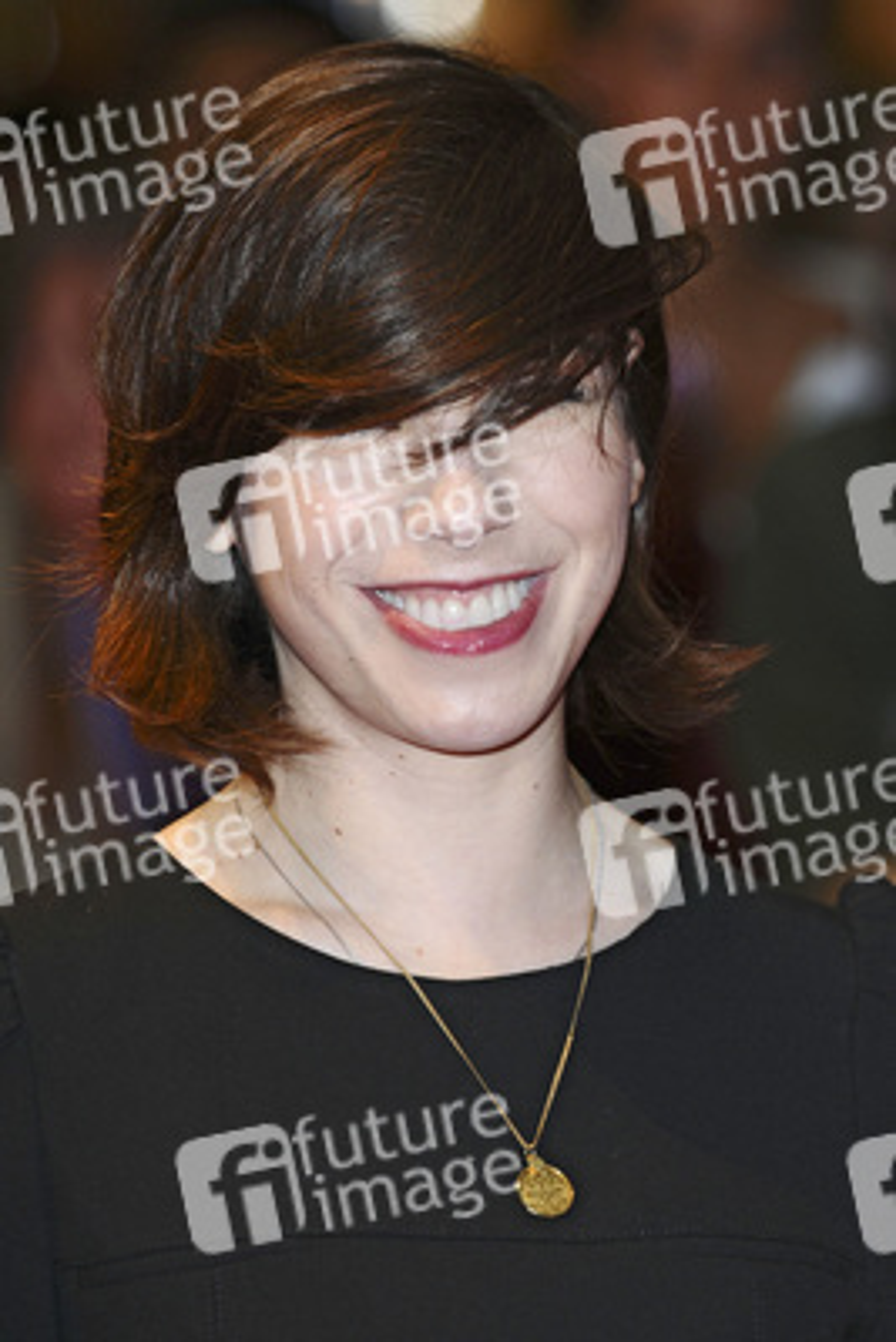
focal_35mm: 248
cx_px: 448
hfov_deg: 5.6
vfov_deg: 8.3
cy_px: 671
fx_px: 9231
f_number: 4.5
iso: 320
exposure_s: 1/160
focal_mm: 165
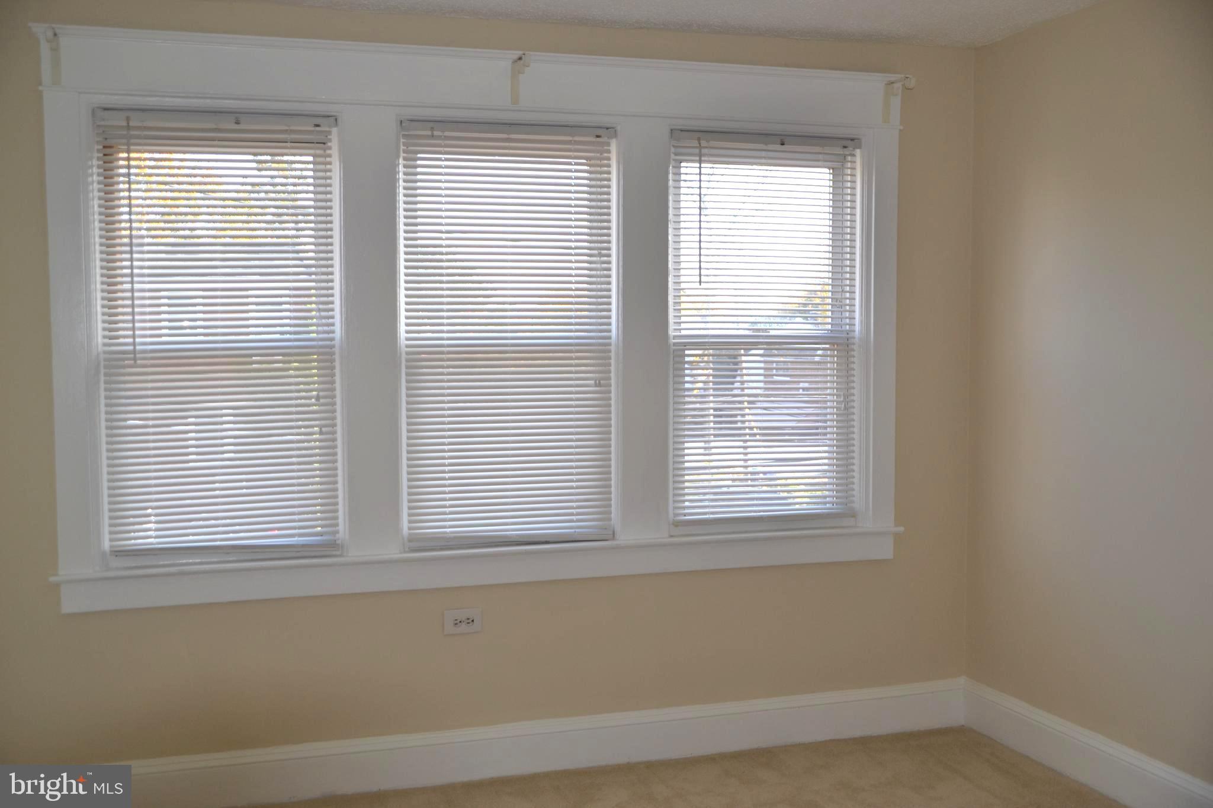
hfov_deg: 53.1
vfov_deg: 36.9
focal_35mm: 36
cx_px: 606
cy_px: 404
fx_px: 1213
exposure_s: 1/125
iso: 140
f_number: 4
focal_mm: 24
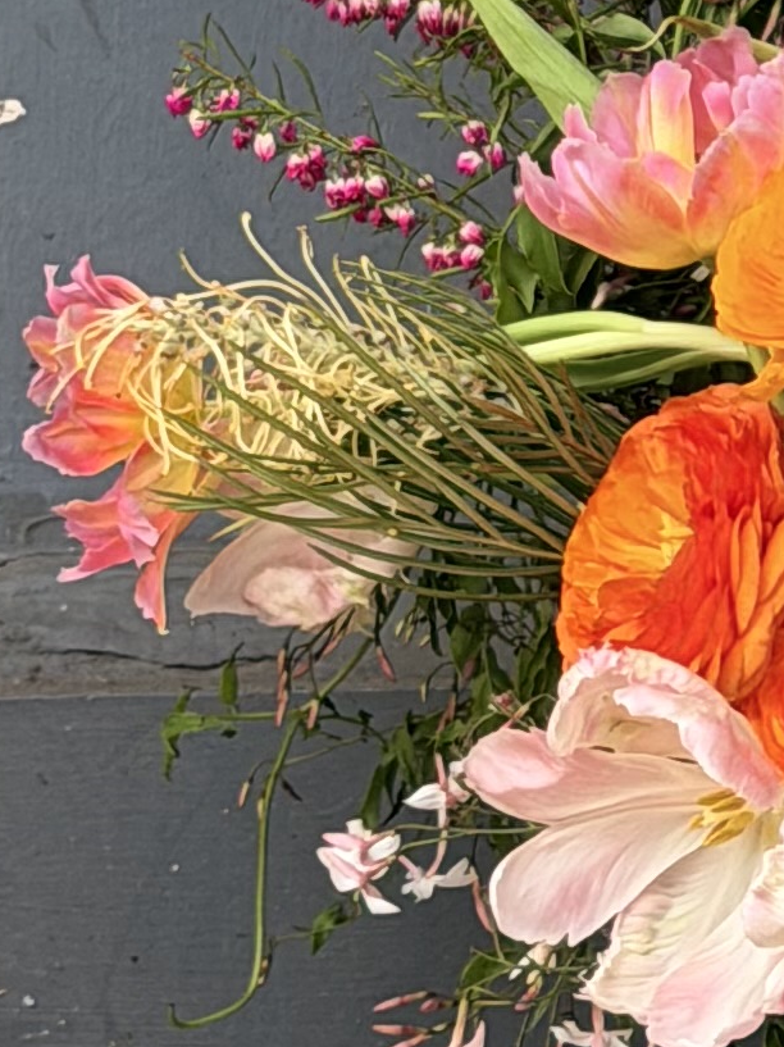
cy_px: -623
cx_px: 1614
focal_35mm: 237
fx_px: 7163
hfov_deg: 6.1
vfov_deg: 8.2
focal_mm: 6.76
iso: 64
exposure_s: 1/951
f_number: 1.78
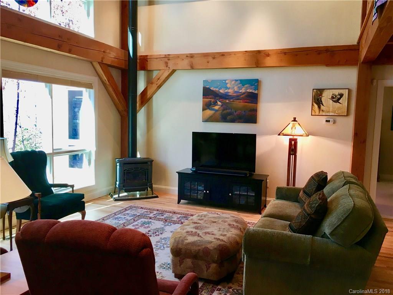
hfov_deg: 61.7
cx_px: 196
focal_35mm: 29
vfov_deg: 48.2
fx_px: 329
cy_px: 148
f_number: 2.2
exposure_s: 1/30
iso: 64
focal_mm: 4.15
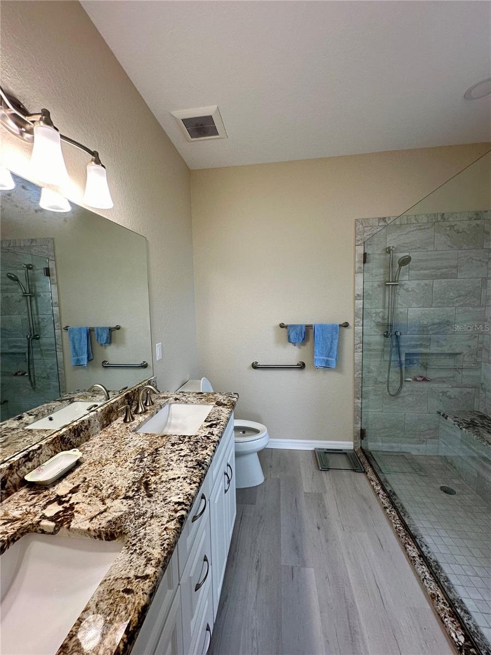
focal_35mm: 14
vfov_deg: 102.1
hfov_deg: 85.7
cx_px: 246
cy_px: 328
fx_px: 265
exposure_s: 1/120
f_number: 2.2
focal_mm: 2.22
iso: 125
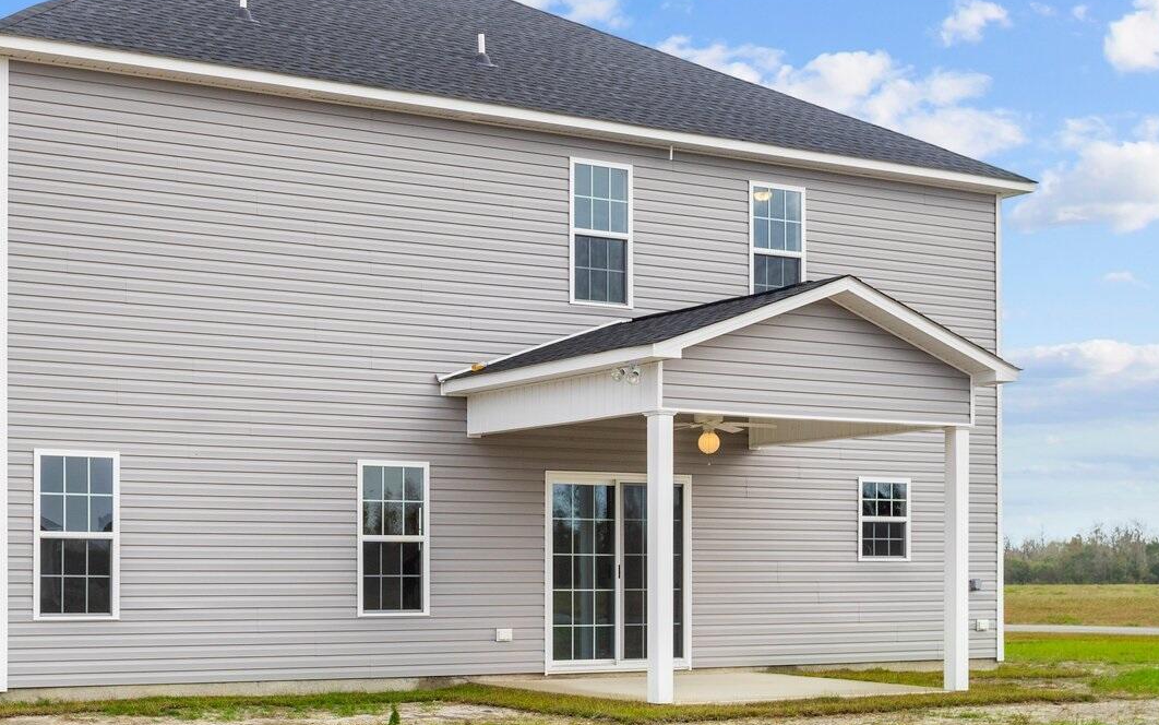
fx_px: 1801
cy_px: 328
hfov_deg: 35.3
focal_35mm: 57
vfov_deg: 22.7
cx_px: 384
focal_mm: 29
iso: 160
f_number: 8
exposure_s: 1/320
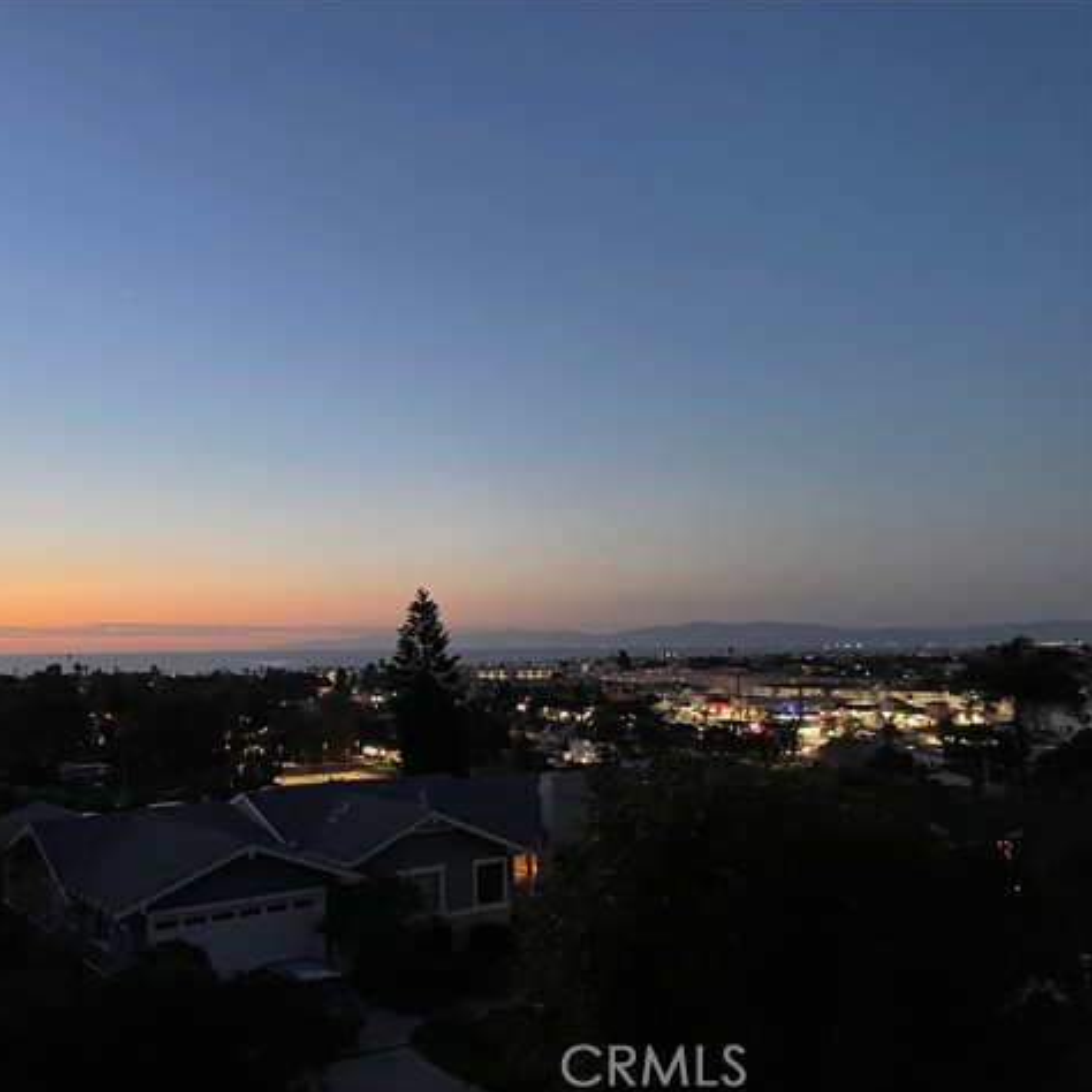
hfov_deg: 51.5
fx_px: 1106
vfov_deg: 52.5
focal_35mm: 31
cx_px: 359
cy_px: 546
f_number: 1.6
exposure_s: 1/40
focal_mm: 4.2
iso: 500
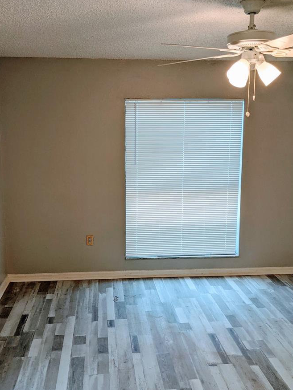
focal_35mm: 37
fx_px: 418
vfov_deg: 50.1
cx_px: 135
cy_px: 199
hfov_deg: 38.6
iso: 68
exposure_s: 1/120
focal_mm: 4.38
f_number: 1.73
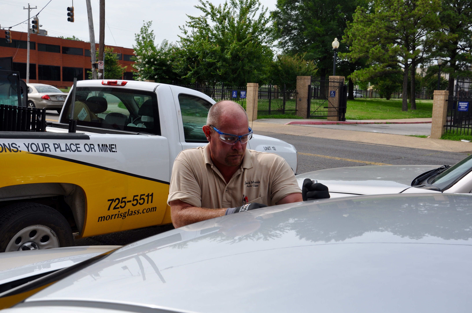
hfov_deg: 46.4
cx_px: 236
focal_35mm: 42
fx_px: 550
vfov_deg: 31.8
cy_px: 156
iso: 200
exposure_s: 1/320
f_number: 9
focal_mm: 28
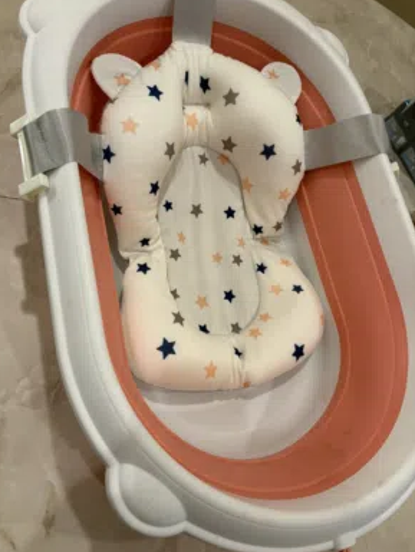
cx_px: 202
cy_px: 280
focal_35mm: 27
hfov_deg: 51.4
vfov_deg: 65.3
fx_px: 431
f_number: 1.6
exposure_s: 1/50
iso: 100
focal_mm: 5.96
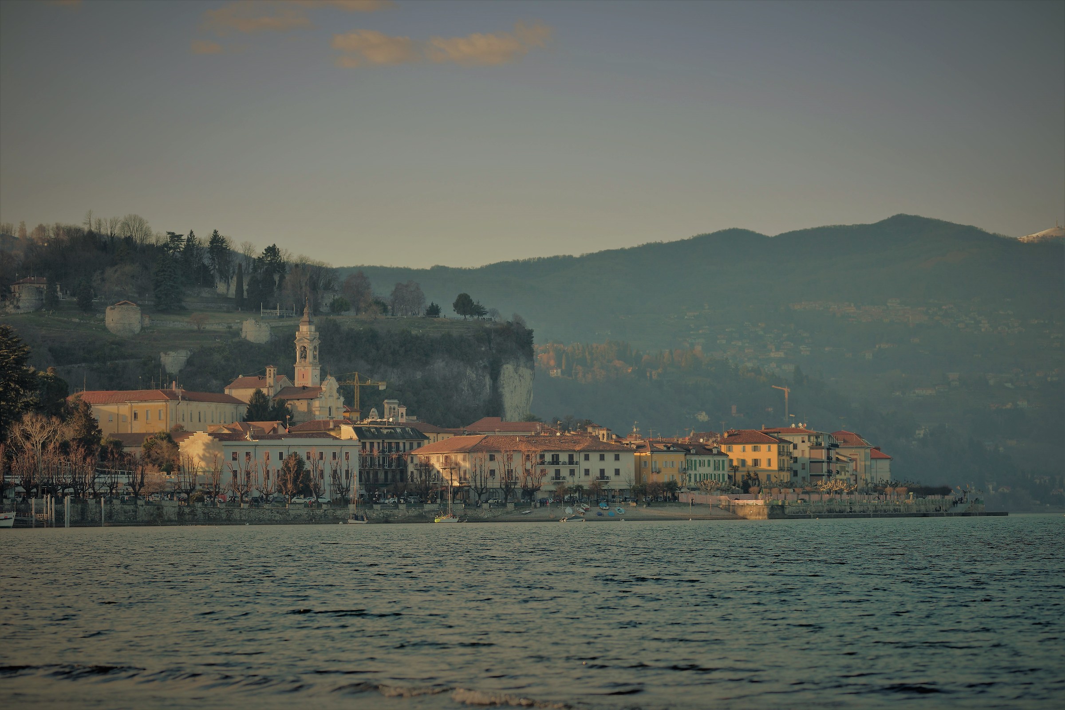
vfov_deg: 11.4
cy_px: 355
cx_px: 532
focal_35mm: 120
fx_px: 3550
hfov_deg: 17.1
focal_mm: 120
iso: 100
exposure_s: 1/640
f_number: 4
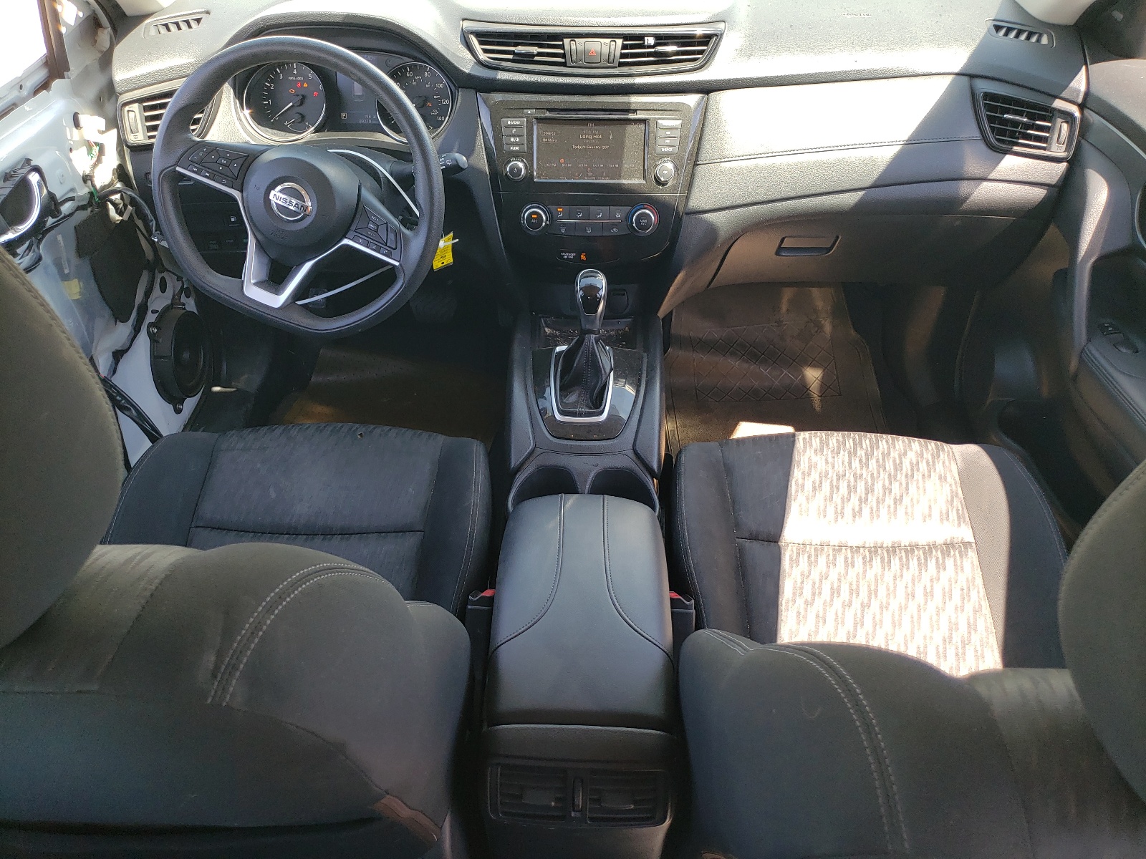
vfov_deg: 53.1
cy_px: 430
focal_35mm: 26
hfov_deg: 67.3
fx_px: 861
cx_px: 573
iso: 50
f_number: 1.5
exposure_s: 1/204
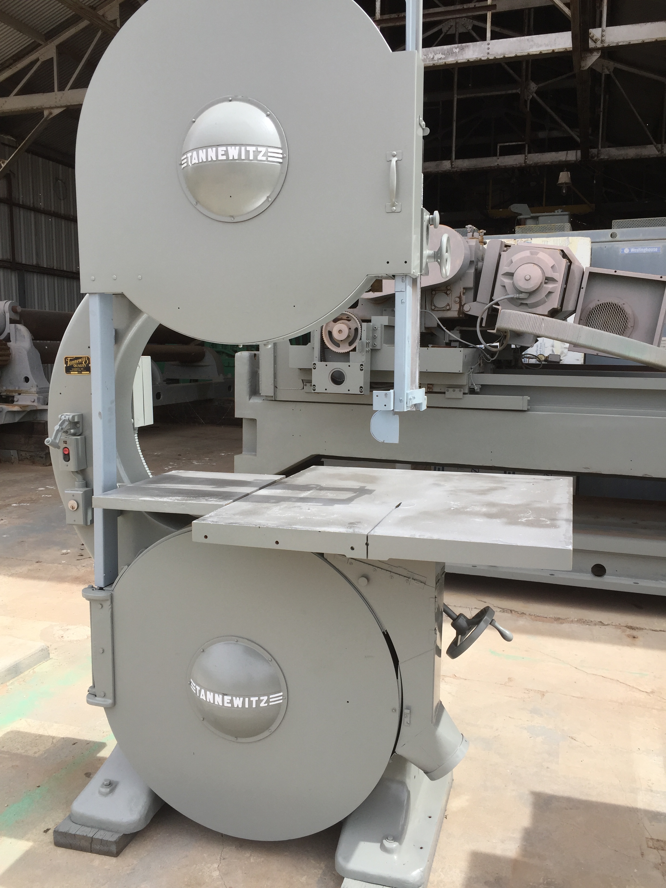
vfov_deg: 61.7
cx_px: 333
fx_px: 744
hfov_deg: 48.2
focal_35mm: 29
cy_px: 444
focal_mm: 4.15
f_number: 2.2
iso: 32
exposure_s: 1/1464
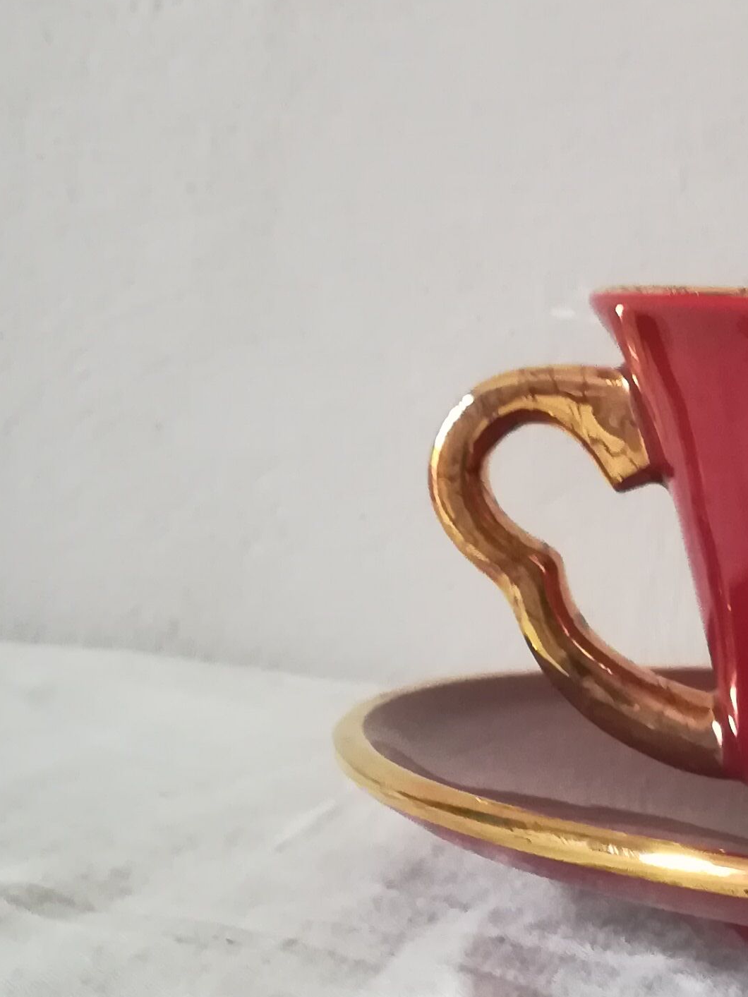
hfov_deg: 19.0
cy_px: 466
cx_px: 910
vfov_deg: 26.7
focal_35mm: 73
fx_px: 2103
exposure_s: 1/25
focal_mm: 3.83
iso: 400
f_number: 2.2
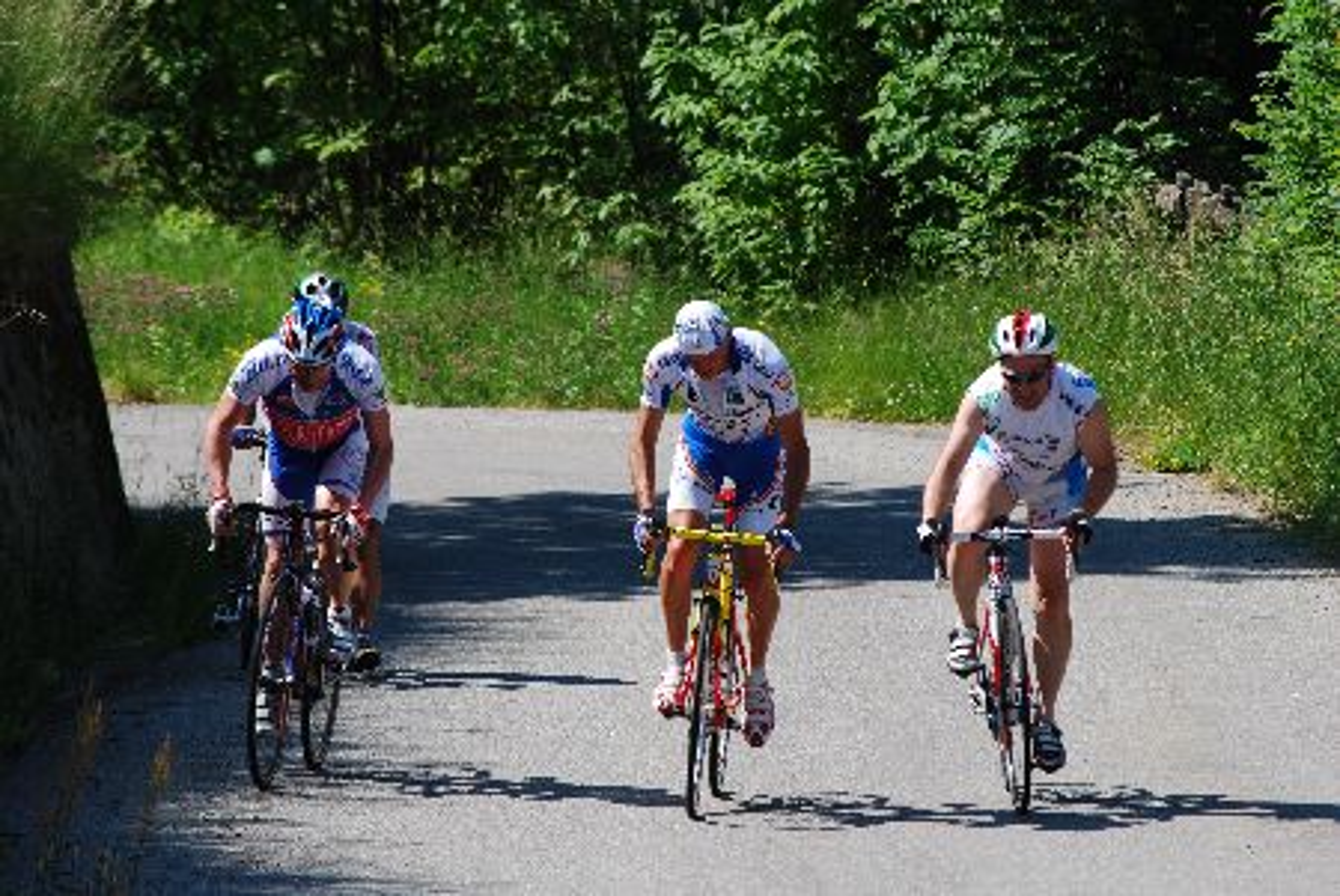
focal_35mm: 300
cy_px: 448
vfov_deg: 4.6
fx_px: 11177
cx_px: 670
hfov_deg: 6.9
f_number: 9
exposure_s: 1/125
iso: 100
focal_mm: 200
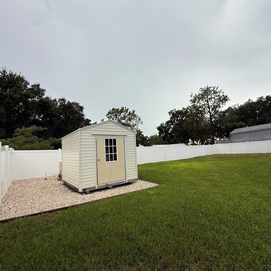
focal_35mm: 17
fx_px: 151
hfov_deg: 83.8
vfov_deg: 84.0
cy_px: 137
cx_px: 146
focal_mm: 2.22
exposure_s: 1/319
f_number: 2.2
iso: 50
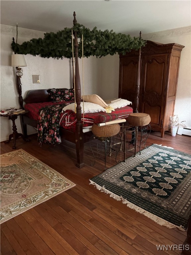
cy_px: 128
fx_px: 177
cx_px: 96
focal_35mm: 24
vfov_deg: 71.6
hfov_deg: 56.8
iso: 1000
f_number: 1.78
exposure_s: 1/30
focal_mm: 6.76
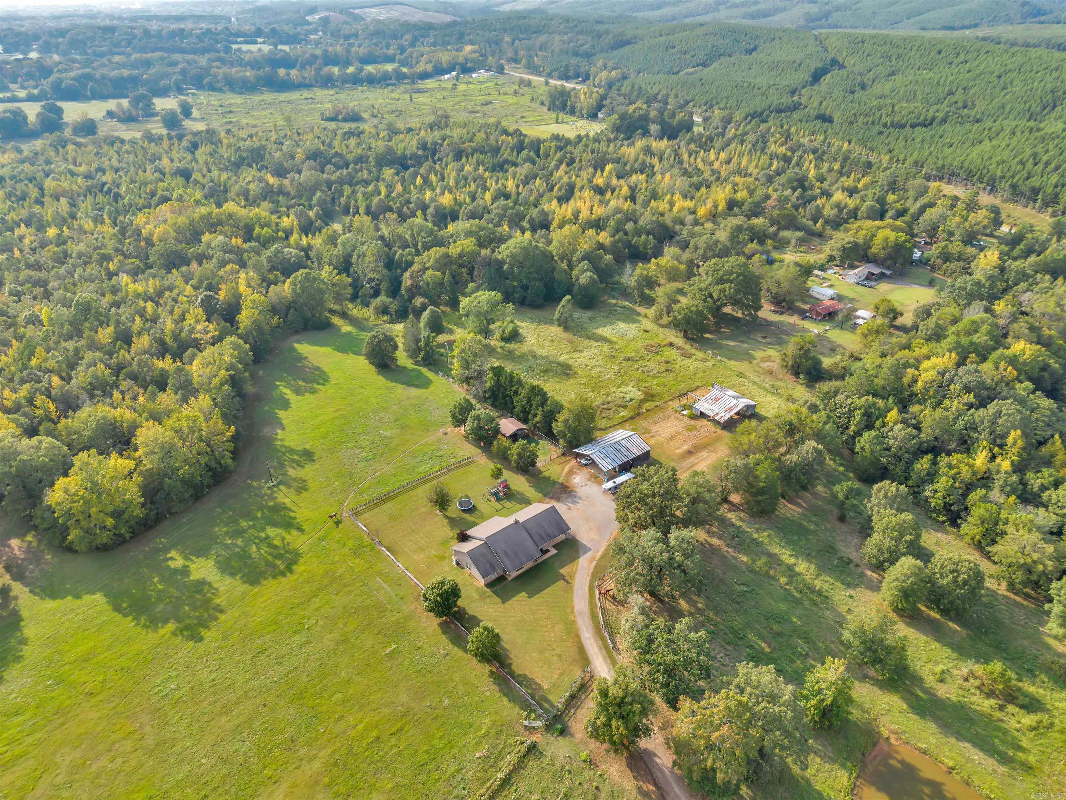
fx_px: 739
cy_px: 400
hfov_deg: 71.6
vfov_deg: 56.8
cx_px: 533
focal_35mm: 24
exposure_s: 1/1000
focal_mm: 8.67
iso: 100
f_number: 1.8
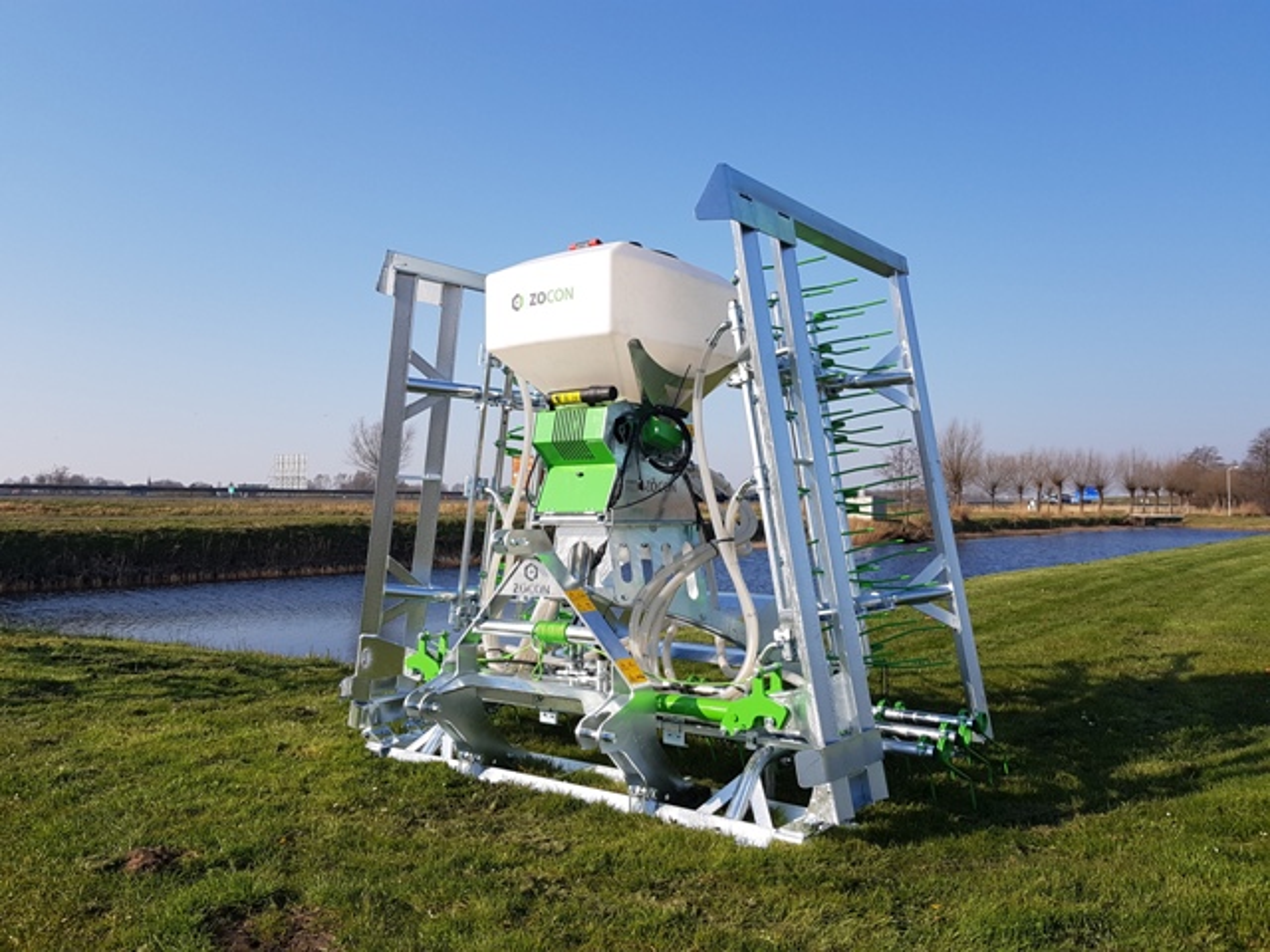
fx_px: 954
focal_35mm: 26
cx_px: 635
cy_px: 476
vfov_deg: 53.1
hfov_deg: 67.3
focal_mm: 4.2
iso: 50
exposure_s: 1/2248
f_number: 1.7
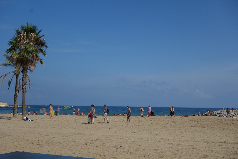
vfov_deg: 33.4
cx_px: 119
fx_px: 264
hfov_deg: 48.5
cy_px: 80
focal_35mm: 40
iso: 125
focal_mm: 14.93
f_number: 7.1
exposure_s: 1/800
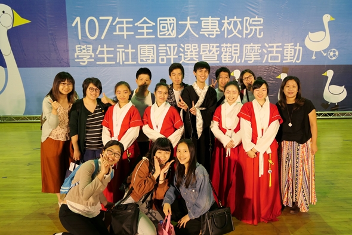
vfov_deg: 46.4
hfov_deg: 65.5
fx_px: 274
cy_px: 118
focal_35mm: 28
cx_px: 176
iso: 500
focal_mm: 10.2
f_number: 2.5
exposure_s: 1/80
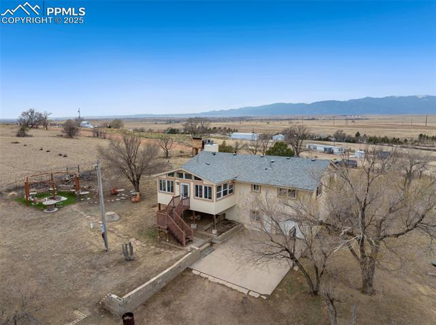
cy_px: 162
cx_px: 218
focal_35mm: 24
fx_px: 302
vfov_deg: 56.7
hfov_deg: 71.7
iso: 160
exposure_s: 1/2000
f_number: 2.8
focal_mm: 12.29
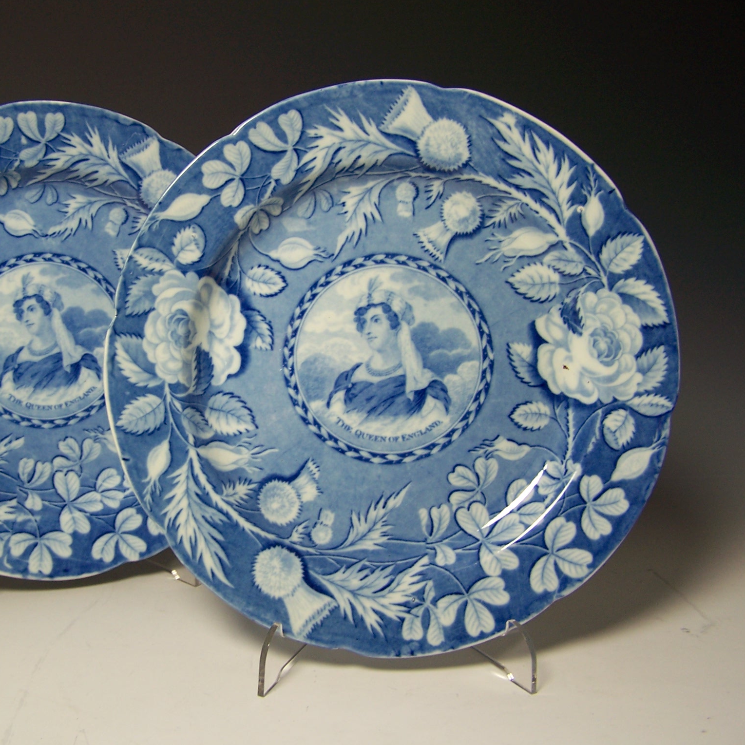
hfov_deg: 37.2
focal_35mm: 45
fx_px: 1096
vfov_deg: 37.6
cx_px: 251
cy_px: 373
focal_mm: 6.3
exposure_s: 1/30
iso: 80
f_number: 2.8
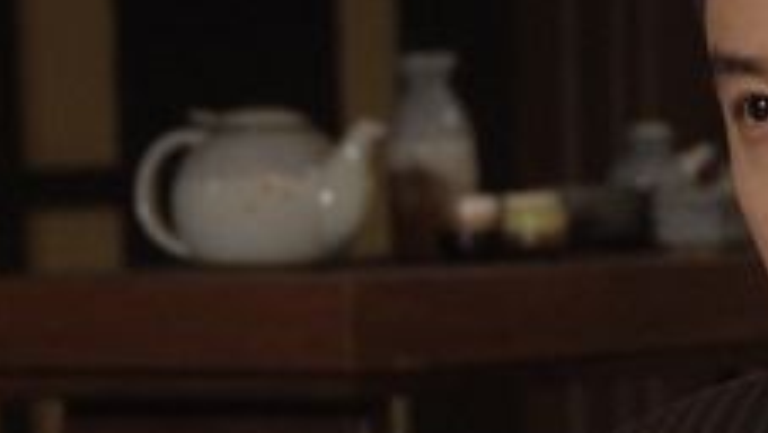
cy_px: 523
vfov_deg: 3.5
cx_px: 853
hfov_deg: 6.2
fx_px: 7009
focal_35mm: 344
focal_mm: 62
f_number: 4.8
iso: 800
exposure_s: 1/40
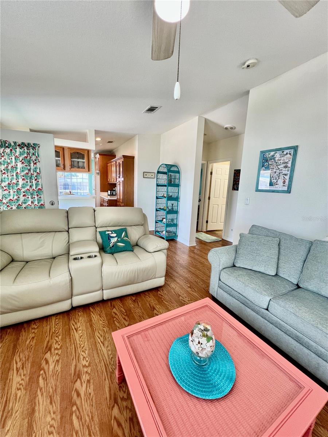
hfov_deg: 89.9
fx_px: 164
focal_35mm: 13
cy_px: 218
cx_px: 164
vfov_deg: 106.2
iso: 100
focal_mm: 1.57
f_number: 1.8
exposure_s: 1/120
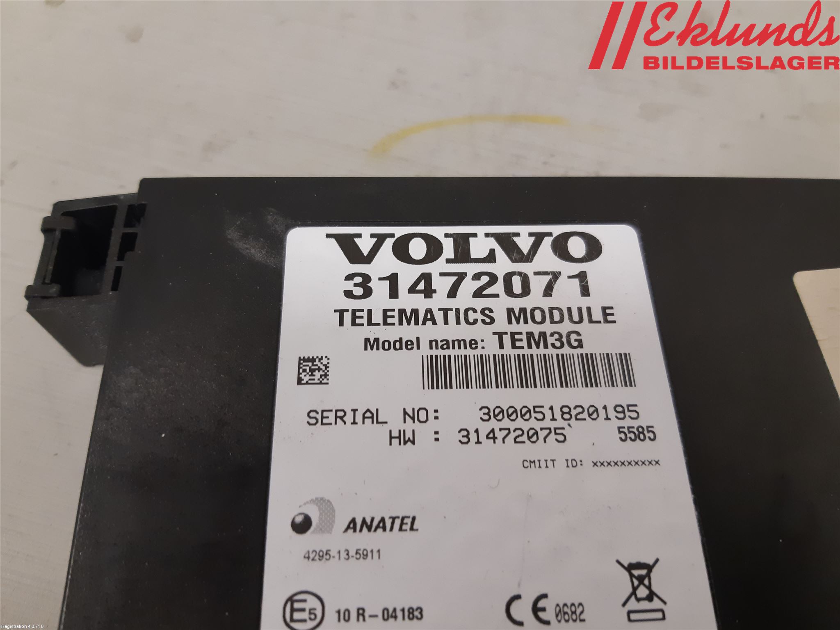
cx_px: 420
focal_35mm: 26
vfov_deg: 53.1
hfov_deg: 67.3
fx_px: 631
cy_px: 315
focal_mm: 3.93
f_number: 1.7
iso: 160
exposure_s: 1/50
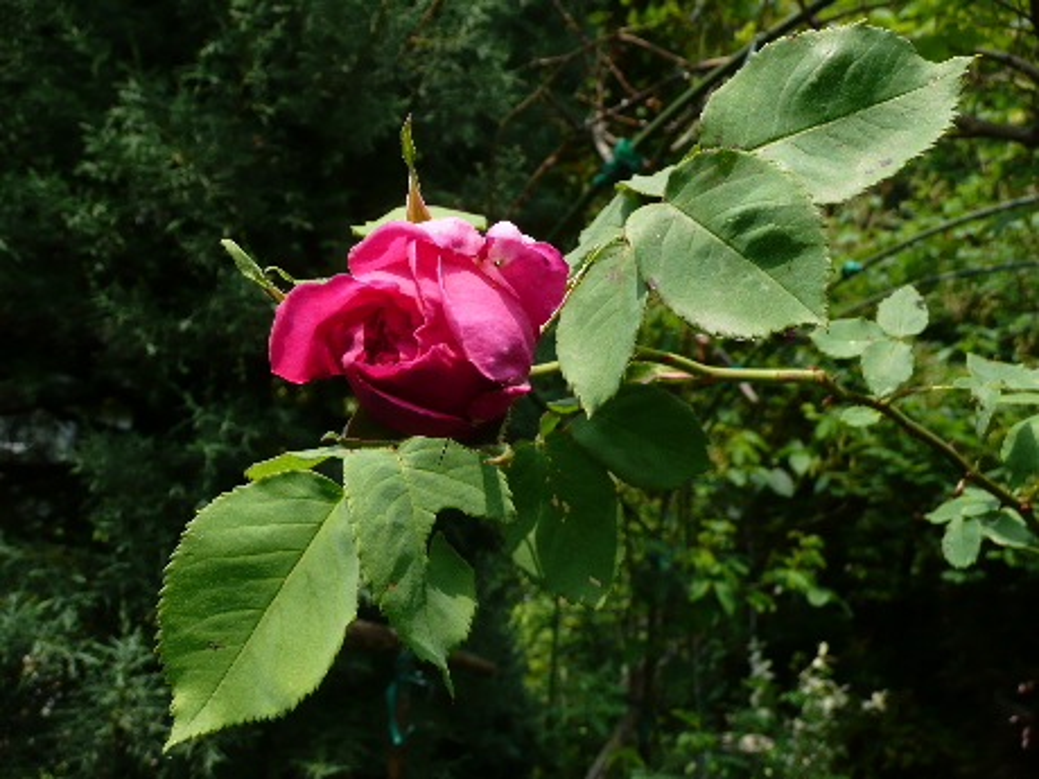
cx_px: 520
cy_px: 390
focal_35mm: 28
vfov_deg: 49.7
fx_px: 840
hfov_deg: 63.4
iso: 100
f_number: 3.3
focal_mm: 4.6
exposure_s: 1/400
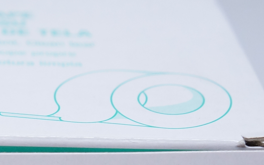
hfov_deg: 10.4
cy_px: 259
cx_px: -20
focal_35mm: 199
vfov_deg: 6.5
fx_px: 1431
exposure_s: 1/125
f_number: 4.5
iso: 800
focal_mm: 35
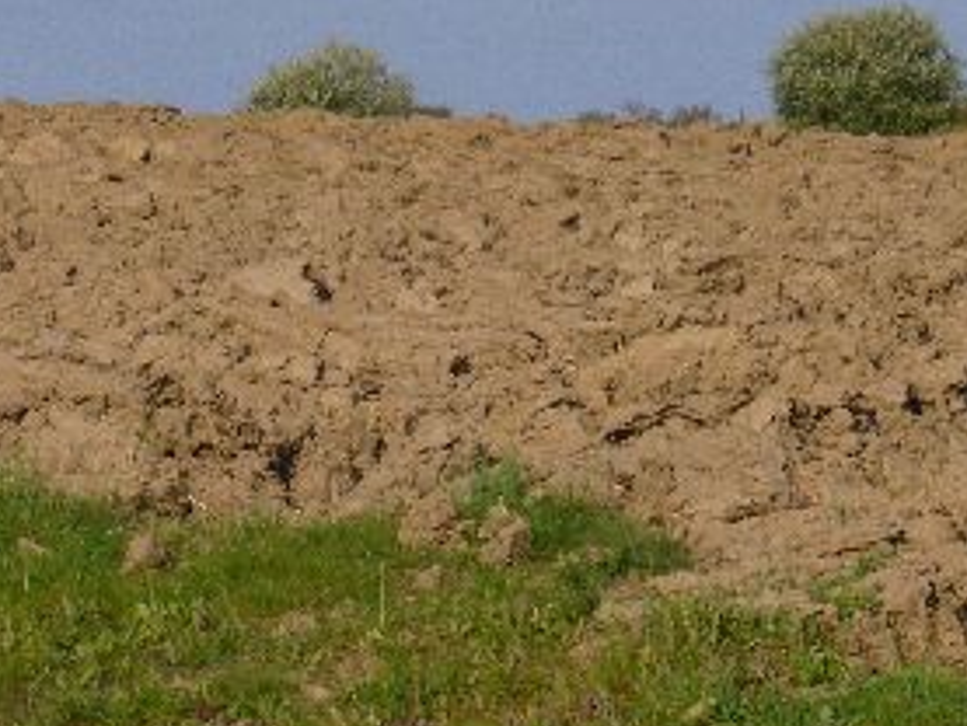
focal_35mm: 303
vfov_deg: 4.9
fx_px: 8468
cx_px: 754
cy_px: 35
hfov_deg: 6.5
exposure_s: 1/160
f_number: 10
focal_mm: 17.4
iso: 80
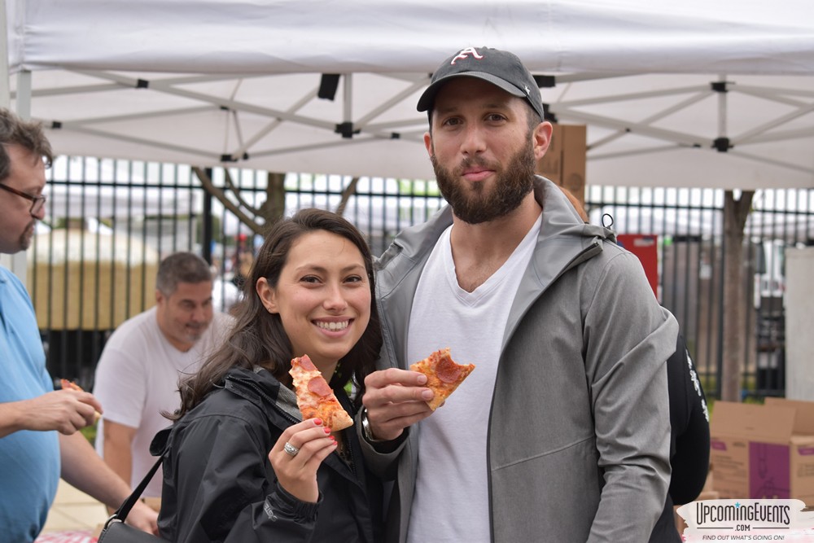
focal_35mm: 82
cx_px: 407
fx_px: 1866
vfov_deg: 16.6
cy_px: 272
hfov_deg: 24.6
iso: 400
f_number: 6.3
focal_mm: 55
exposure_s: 1/160
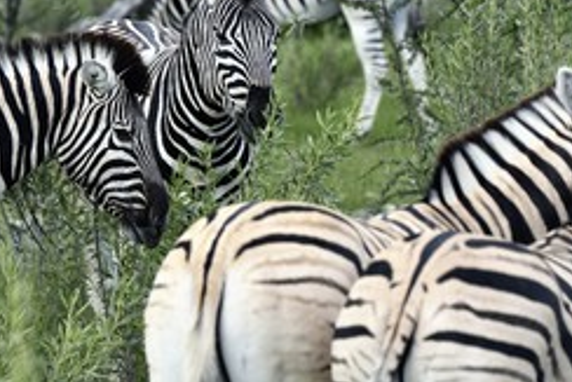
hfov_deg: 4.3
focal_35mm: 481
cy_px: 190
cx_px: 347
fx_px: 7647
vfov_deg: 2.9
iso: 400
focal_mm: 280
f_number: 6.3
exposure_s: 1/1250
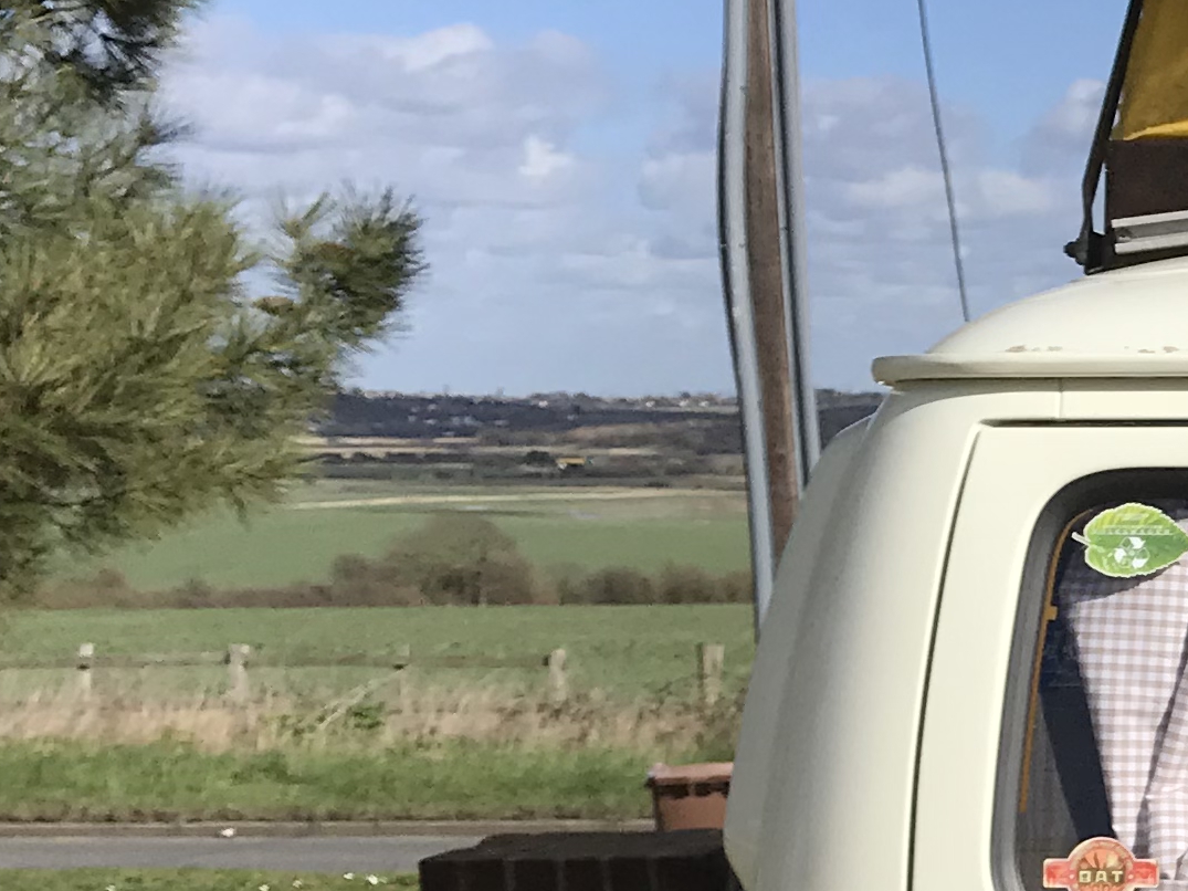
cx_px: 1610
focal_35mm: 105
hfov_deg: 17.4
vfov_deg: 13.9
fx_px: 3603
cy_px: 881
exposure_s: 1/4367
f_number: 1.8
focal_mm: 3.99
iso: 20
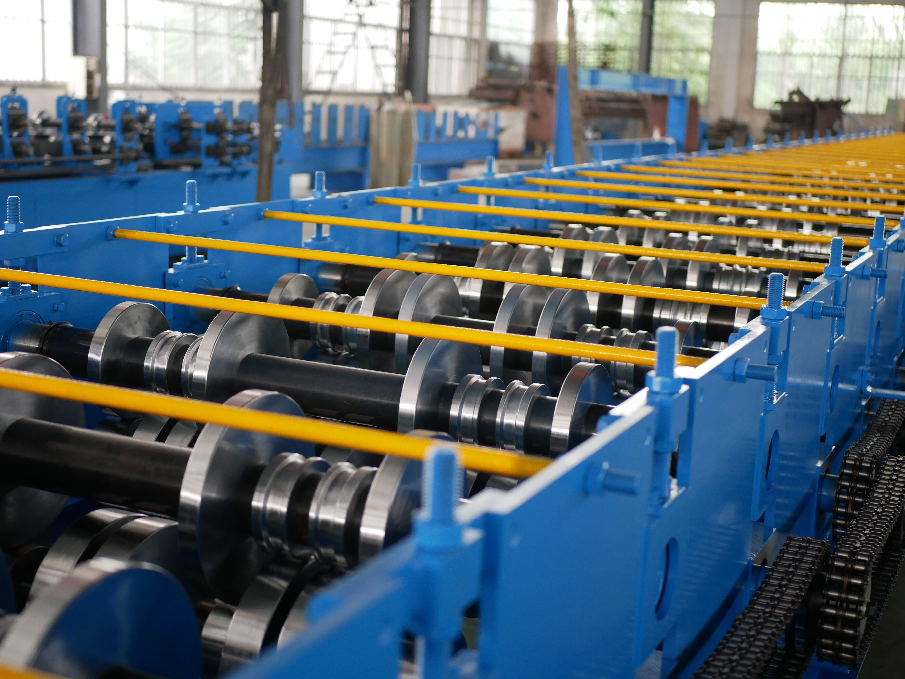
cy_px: 340
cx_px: 452
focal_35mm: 50
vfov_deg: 29.1
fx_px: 1308
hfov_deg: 38.2
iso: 500
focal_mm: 25
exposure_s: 1/60
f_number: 1.7
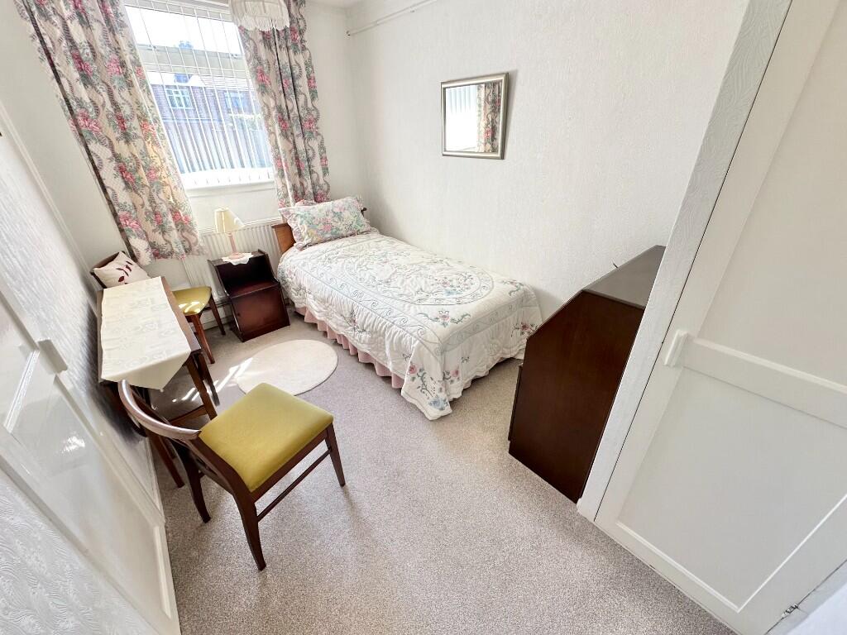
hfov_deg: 102.1
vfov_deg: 85.7
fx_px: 343
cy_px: 318
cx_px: 424
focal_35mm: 14
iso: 80
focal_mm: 2.22
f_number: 2.2
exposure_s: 1/99
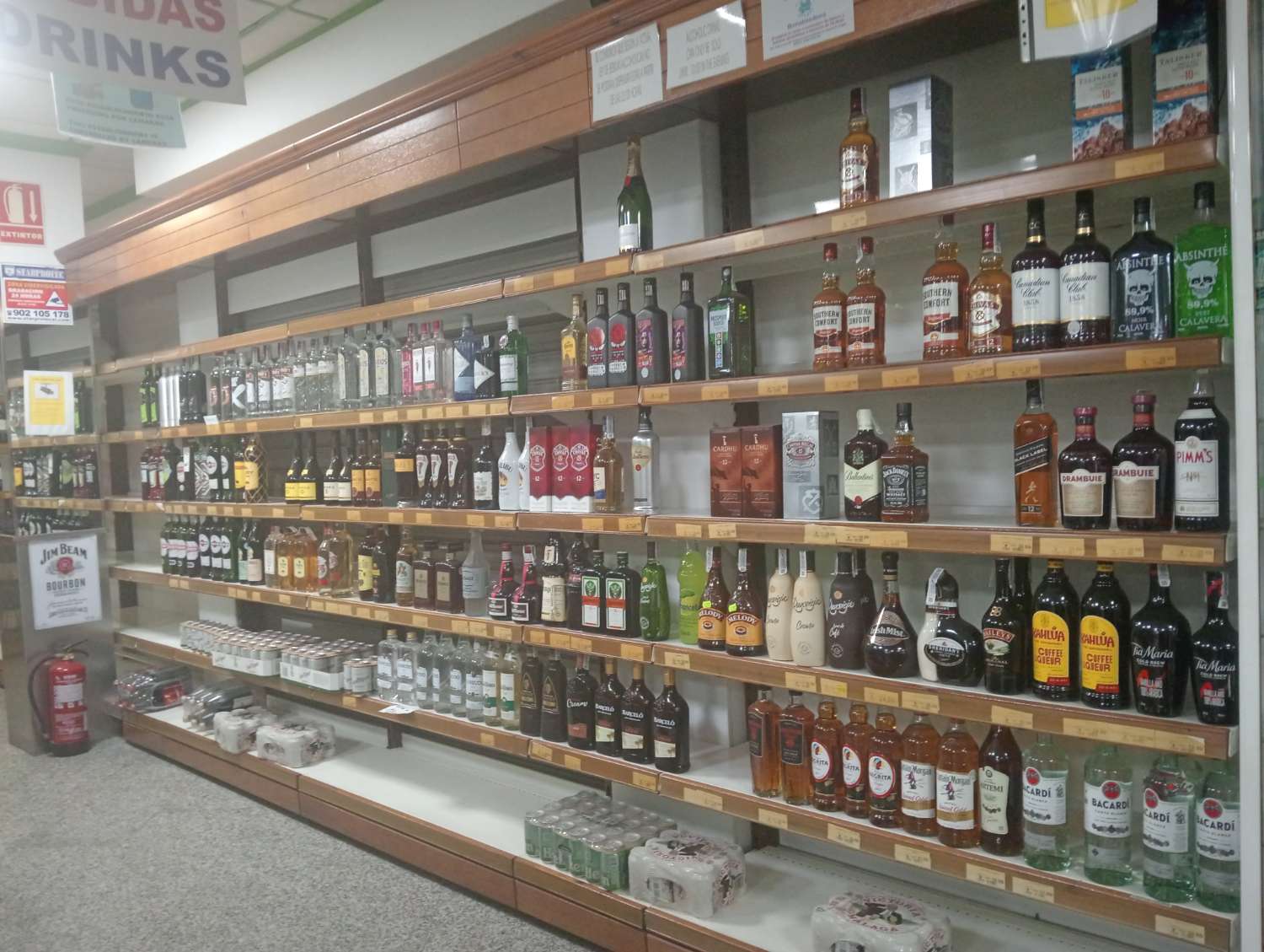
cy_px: 476
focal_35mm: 28
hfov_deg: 63.4
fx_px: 1024
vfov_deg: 49.8
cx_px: 632
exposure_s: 1/25
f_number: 1.8
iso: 838
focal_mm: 3.98
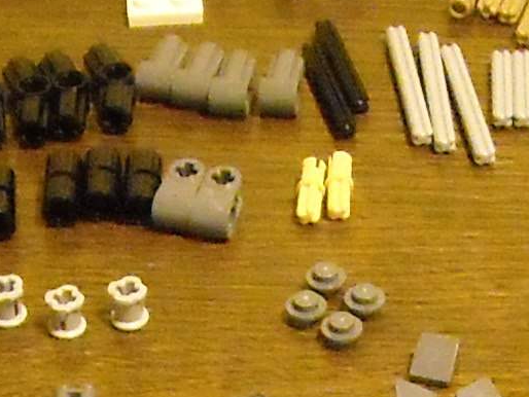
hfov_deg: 9.5
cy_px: 783
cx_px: 290
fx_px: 3195
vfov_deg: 6.9
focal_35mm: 209
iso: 800
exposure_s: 1/17
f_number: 2.8
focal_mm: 5.7
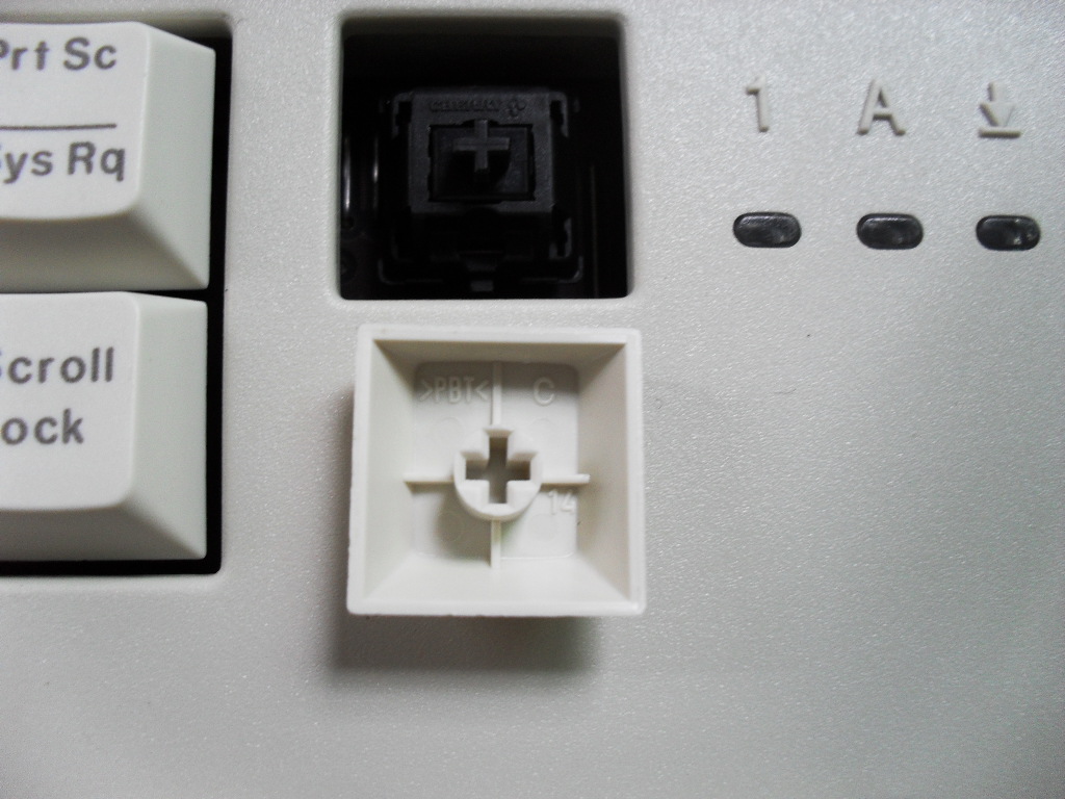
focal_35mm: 35
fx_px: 1077
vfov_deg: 40.7
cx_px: 532
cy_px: 400
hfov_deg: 52.6
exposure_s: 1/30
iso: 120
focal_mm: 6.3
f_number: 3.2
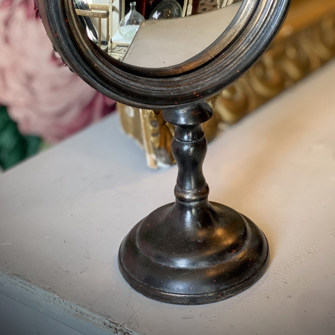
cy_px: 34
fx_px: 931
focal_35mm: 85
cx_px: 202
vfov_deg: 20.0
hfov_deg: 20.4
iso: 200
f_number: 2
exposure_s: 1/100
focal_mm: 6
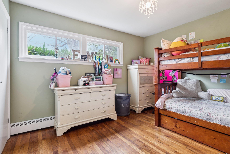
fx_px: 115
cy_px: 76
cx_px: 120
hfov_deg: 90.0
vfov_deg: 67.4
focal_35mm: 18
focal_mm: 17
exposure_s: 1/1.67
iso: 250
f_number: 9
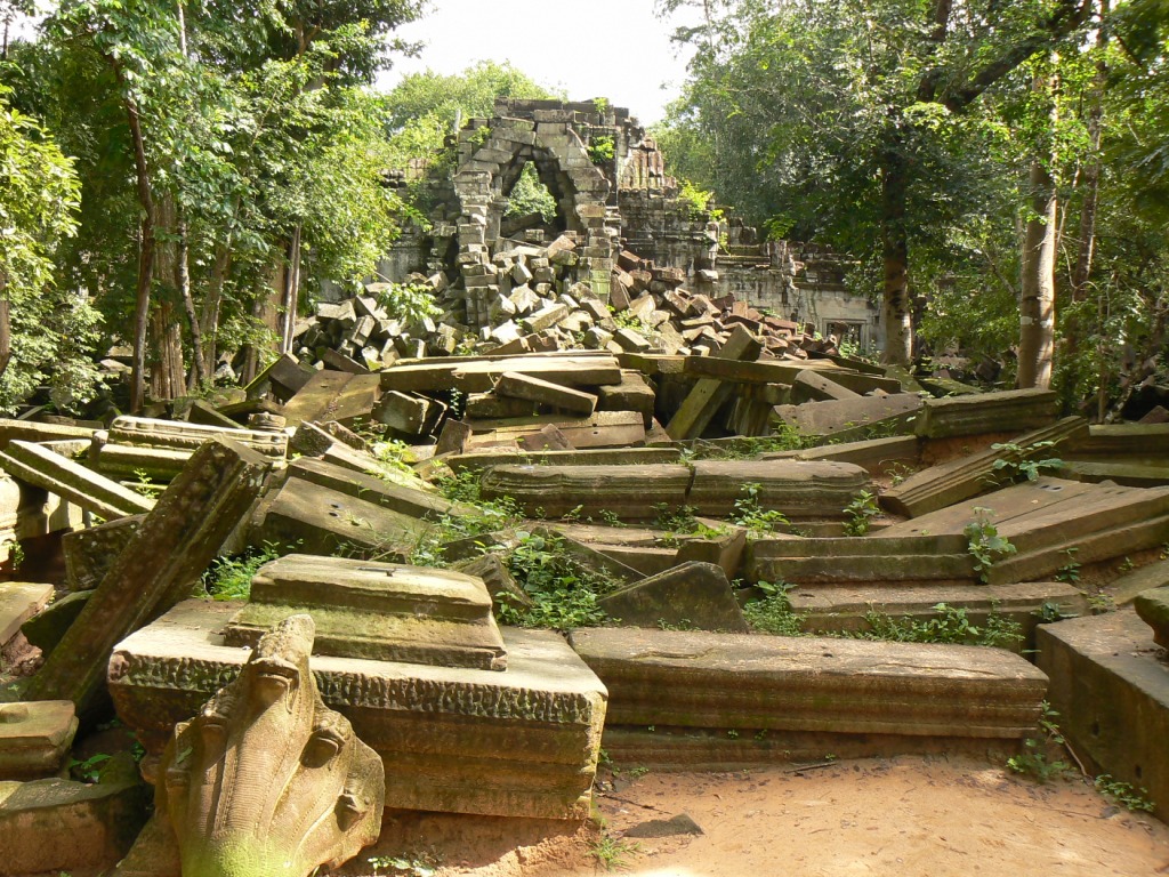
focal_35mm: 36
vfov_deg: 39.7
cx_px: 584
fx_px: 1216
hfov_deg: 51.4
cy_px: 438
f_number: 4
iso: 80
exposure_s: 1/60
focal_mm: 6
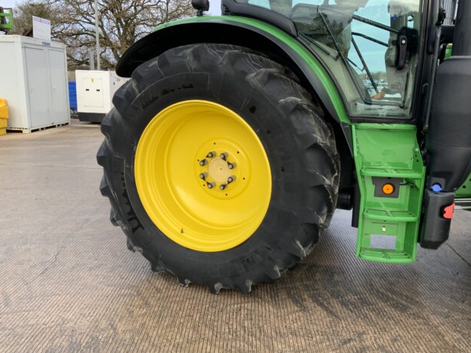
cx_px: 234
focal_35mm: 30
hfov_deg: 60.0
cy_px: 180
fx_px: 408
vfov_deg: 46.8
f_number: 1.8
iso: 16
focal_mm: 3
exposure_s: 1/215
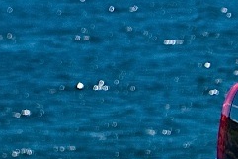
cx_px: 916
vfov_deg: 2.5
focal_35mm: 558
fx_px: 3691
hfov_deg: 3.5
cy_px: 359
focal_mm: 70
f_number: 5.6
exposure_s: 1/500
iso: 200
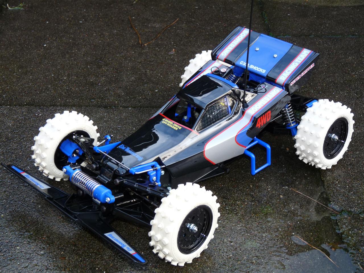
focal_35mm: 70
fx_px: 736
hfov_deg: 27.8
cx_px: 182
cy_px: 136
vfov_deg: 21.0
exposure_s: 1/40
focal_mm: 12.4
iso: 100
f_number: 3.4
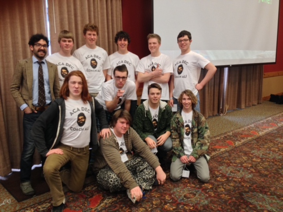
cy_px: 106
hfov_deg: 52.6
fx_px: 286
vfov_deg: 40.7
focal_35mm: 35
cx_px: 142
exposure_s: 1/20
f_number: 2.4
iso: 125
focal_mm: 4.28
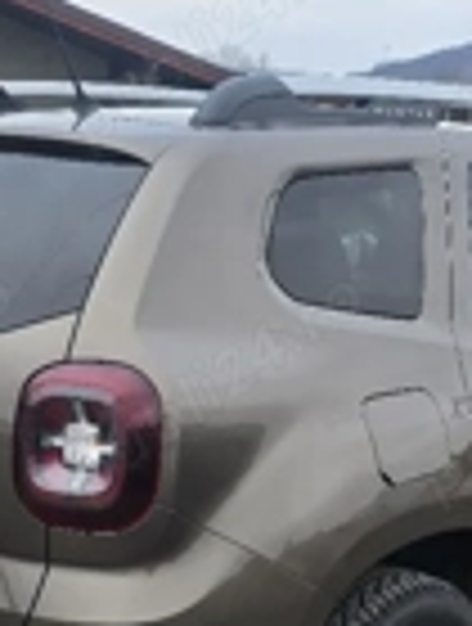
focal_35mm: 66
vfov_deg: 29.0
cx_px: 306
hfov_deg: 22.3
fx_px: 1194
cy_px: 441
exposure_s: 1/182
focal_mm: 6.3
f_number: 1.7
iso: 16
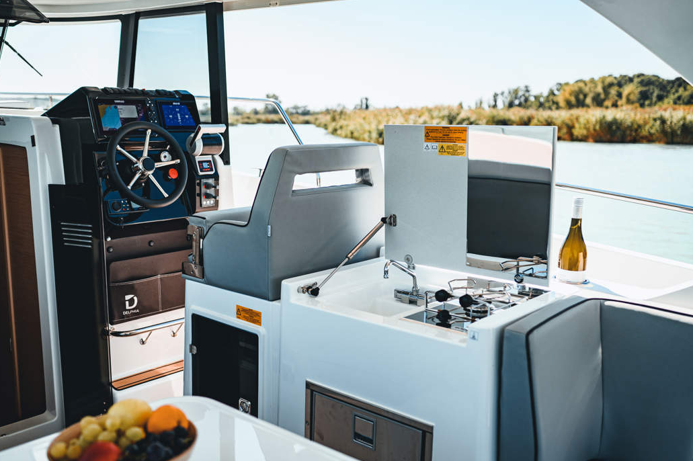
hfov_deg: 51.9
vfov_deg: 35.9
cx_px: 330
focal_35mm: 37
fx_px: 712
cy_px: 238
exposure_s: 1/1600
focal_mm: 35
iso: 125
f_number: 2.5
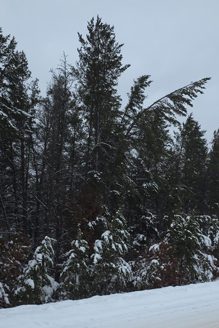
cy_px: 212
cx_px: 132
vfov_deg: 45.9
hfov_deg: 31.8
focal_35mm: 42
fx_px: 383
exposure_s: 1/2320
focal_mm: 6.3
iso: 125
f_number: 1.7
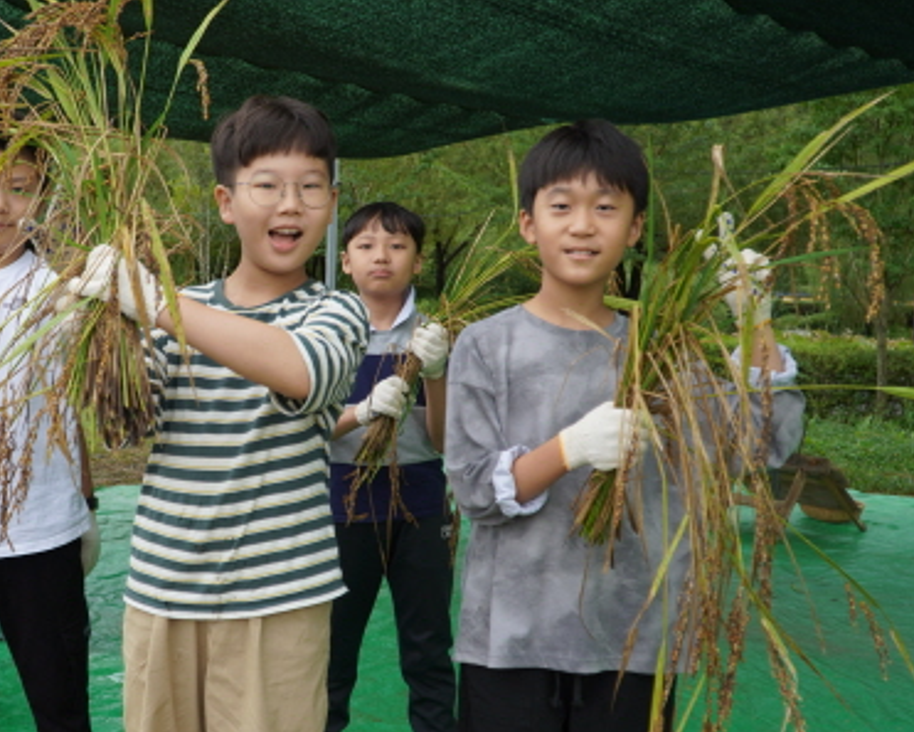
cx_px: 293
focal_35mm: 41
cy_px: 421
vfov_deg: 36.4
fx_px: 1109
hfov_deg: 44.0
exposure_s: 1/250
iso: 100
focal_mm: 18
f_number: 4.5
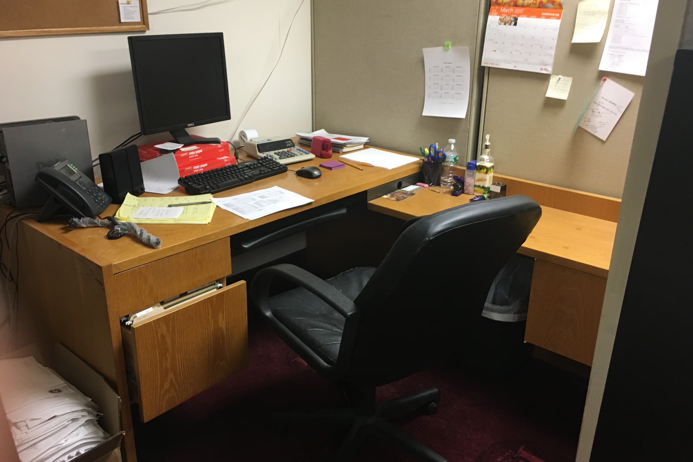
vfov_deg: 42.3
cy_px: 227
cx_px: 343
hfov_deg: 60.3
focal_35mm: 31
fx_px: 597
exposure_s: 1/30
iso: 125
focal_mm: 4.15
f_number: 2.2
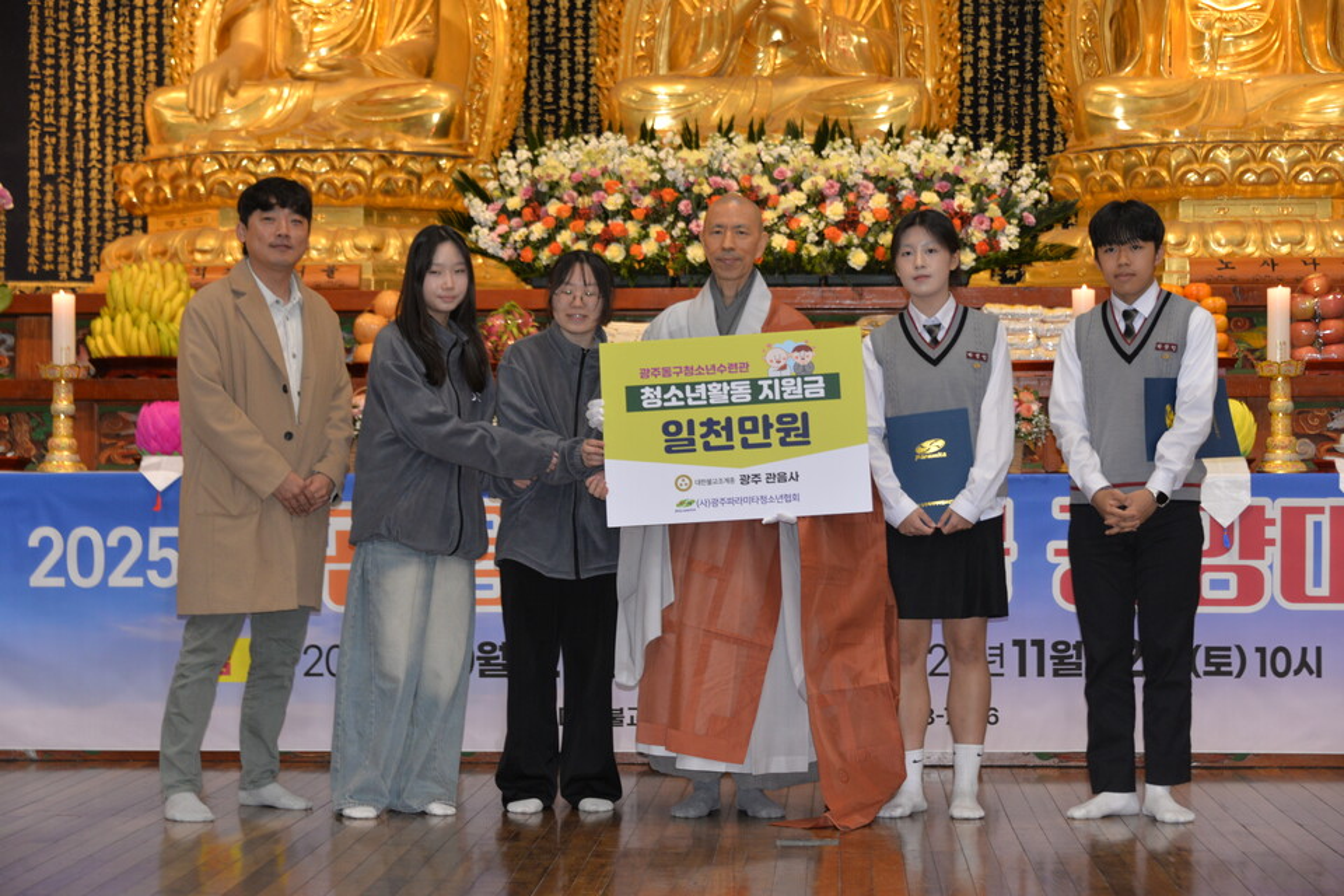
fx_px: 2688
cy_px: 448
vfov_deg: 18.9
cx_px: 672
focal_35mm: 72
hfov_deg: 28.1
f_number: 5
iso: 800
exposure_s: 1/60
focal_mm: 72
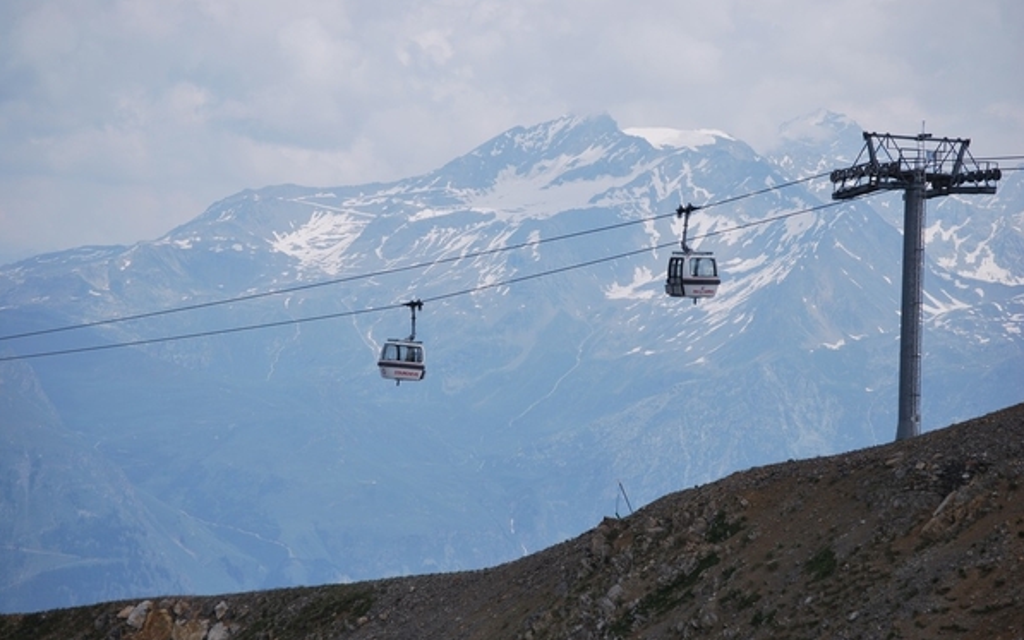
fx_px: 4716
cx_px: 513
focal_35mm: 169
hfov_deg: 12.4
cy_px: 342
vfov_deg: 7.8
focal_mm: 110
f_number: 6.3
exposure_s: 1/640
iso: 100
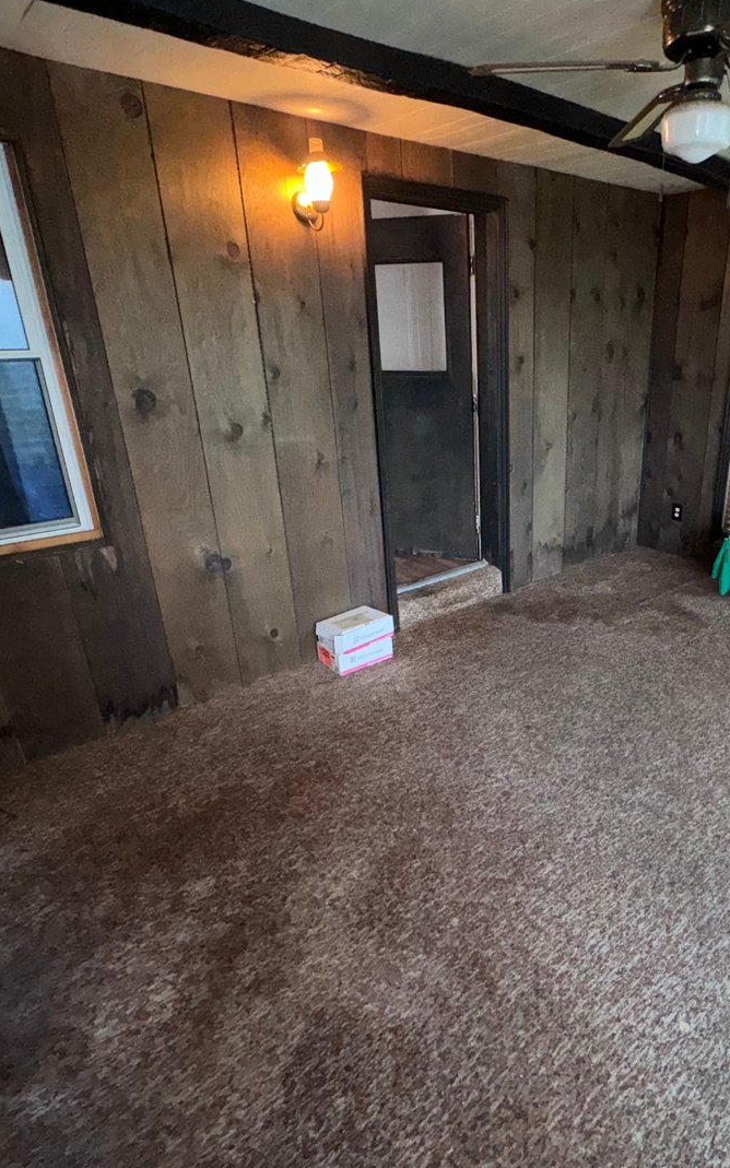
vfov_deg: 82.3
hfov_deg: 55.8
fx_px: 669
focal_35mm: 21
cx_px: 500
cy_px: 593
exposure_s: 1/60
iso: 320
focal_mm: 2.22
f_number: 2.2
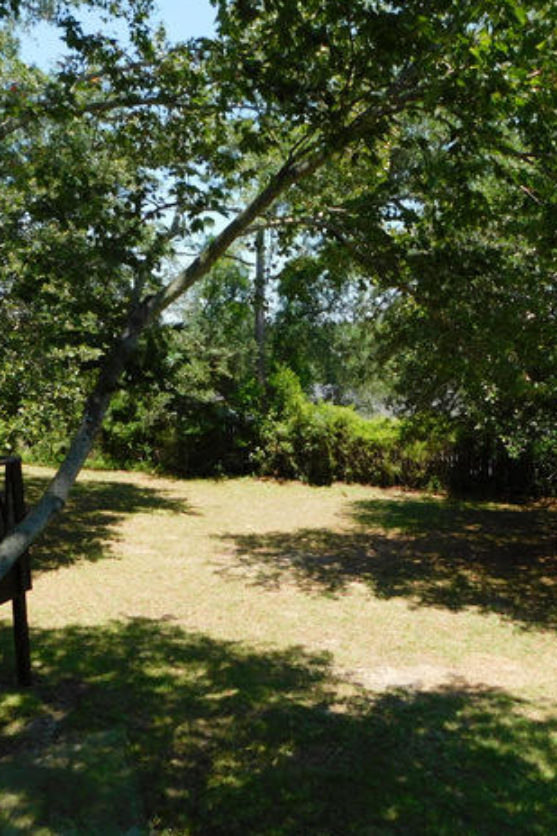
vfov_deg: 57.2
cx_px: 279
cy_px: 411
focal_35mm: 33
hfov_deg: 39.9
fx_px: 766
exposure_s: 1/640
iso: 125
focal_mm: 4
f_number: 3
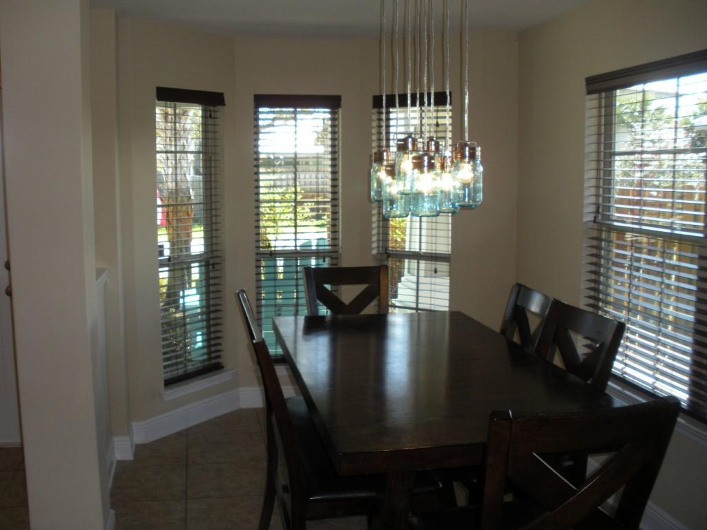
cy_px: 265
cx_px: 354
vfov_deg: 39.7
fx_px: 735
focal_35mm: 36
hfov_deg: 51.4
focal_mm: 6.3
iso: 117
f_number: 3.5
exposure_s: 1/70.5
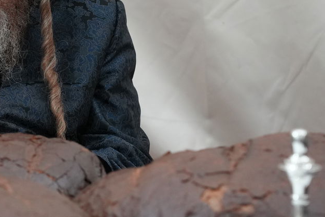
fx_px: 2943
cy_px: -7
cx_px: -30
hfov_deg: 6.3
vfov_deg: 4.2
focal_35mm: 326
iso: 2000
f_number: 4
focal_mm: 97.5
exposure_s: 1/160
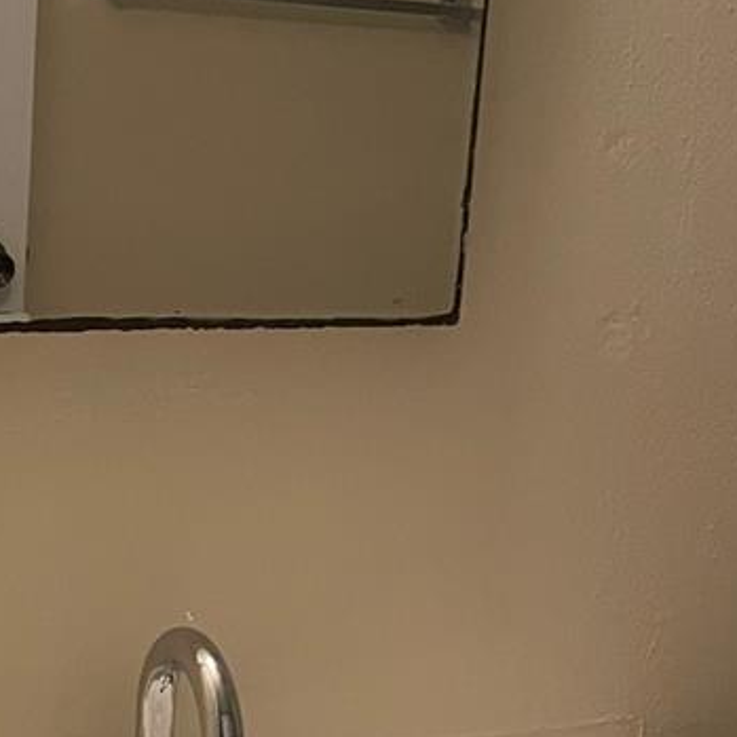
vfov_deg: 21.9
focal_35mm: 79
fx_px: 1903
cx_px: 465
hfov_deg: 21.9
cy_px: 355
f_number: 1.6
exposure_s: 1/60
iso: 250
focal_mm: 4.2
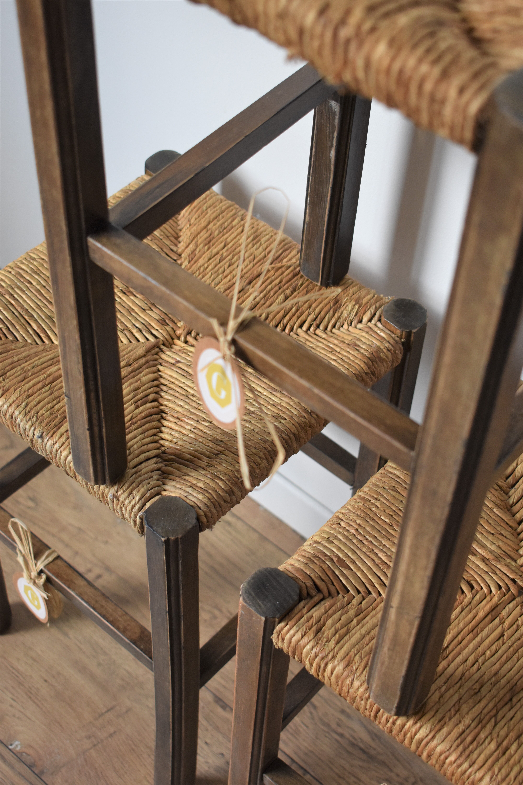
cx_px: 262
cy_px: 392
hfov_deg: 23.8
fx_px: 1242
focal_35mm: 57
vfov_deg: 35.1
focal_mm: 38
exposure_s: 1/160
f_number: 4.8
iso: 800
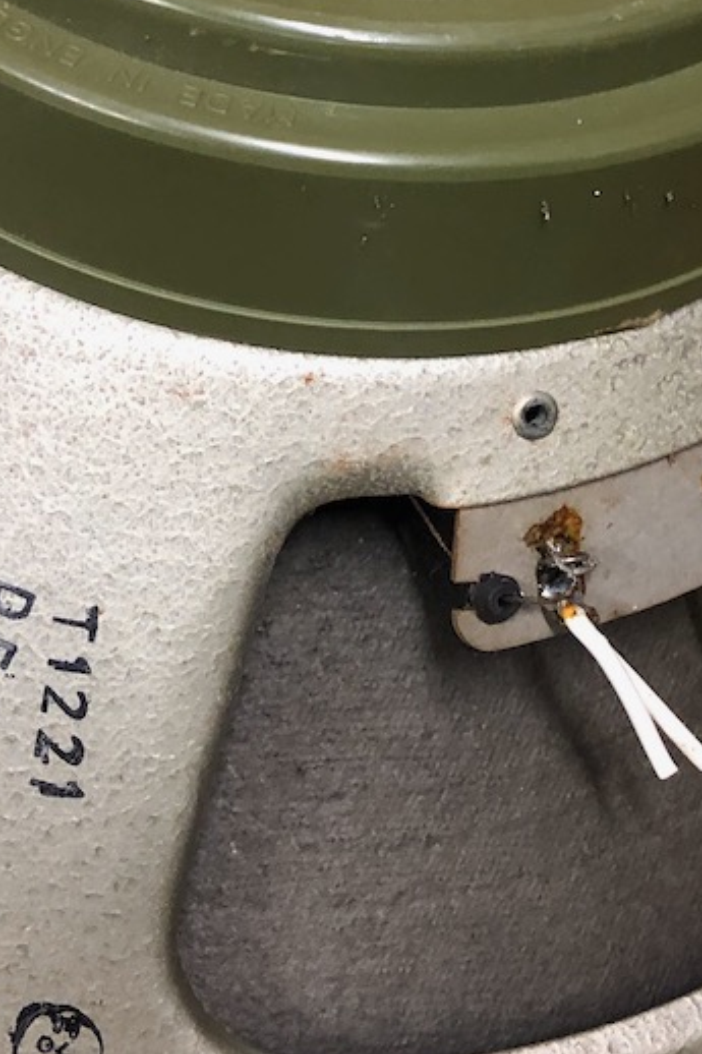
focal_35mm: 72
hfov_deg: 18.9
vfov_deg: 28.0
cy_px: 391
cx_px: 423
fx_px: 2107
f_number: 1.8
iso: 100
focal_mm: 4
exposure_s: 1/9
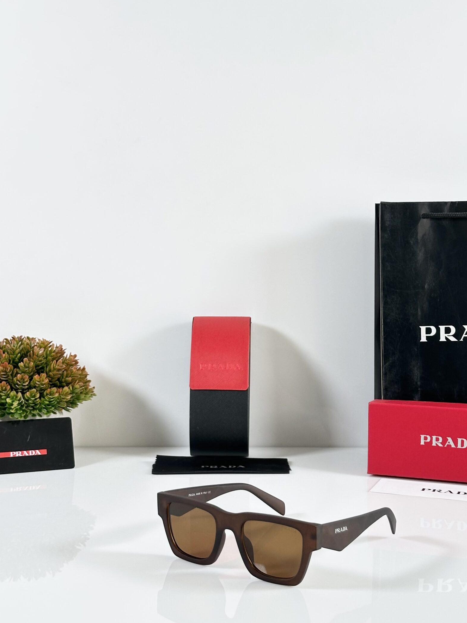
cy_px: 303
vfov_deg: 32.7
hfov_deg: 24.8
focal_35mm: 59
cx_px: 262
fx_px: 1061
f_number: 1.78
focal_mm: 6.86
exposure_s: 1/118
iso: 80
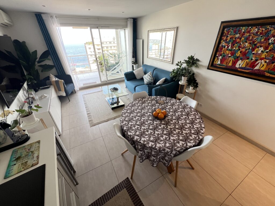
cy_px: 103
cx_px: 138
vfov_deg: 89.9
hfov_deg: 106.2
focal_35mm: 13
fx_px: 103
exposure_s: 1/99
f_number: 1.8
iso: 125
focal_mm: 1.57
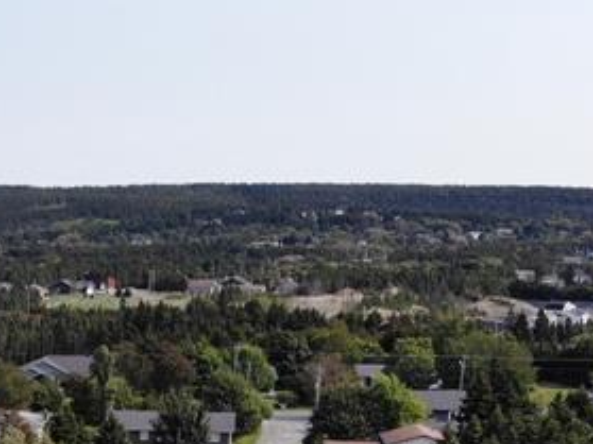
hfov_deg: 20.5
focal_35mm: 88
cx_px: -164
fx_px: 1507
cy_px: 592
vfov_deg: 15.8
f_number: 2.8
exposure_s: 1/785
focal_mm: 4.5
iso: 100
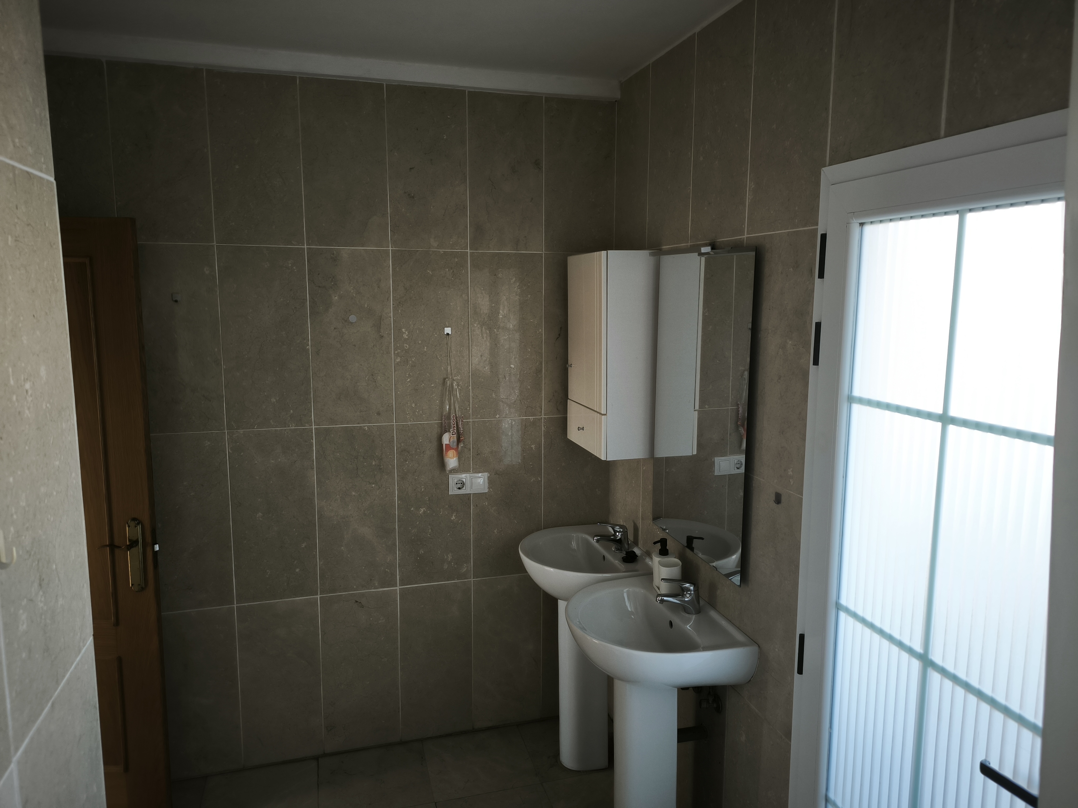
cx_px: 539
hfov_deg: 71.6
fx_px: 747
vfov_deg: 56.8
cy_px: 404
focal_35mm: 24
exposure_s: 1/100
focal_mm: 6.92
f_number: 1.9
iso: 250
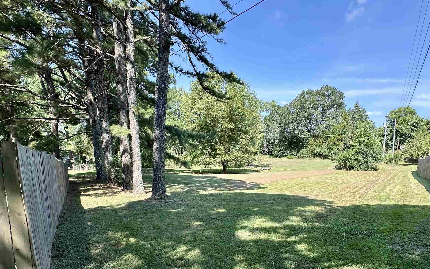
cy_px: 191
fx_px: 246
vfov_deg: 55.4
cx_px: 234
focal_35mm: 21
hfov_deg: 82.1
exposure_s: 1/506
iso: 40
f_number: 2.2
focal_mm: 2.22
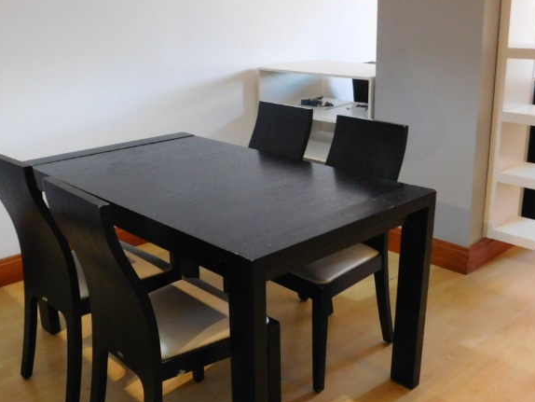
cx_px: 249
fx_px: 634
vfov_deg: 35.2
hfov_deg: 45.7
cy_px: 198
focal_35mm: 41
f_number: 3
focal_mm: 4
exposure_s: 1/30
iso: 360
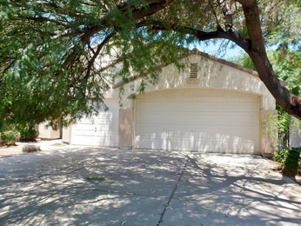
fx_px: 218
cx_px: 150
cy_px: 113
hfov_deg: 69.4
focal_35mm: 25
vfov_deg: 54.9
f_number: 4
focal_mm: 4.3
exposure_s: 1/250
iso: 100
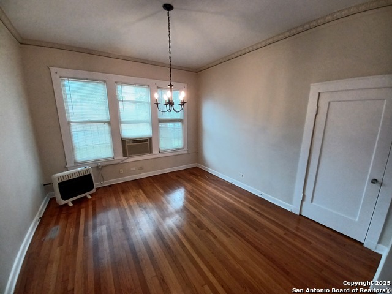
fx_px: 147
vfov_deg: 89.9
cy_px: 147
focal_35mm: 13
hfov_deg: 106.2
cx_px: 196
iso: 125
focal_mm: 1.42
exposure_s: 1/60
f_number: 2.2
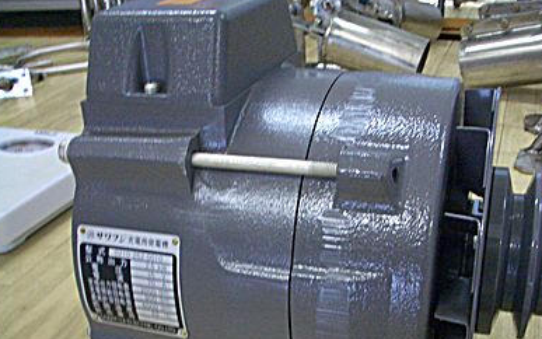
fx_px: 680
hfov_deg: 43.3
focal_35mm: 46
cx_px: 317
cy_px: 240
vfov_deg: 27.7
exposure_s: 1/20
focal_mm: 5.8
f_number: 2.6
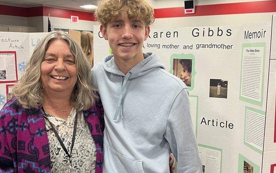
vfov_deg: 31.2
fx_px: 308
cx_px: 145
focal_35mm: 41
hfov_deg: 48.2
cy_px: 89
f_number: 1.5
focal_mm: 5.7
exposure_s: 1/62
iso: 125
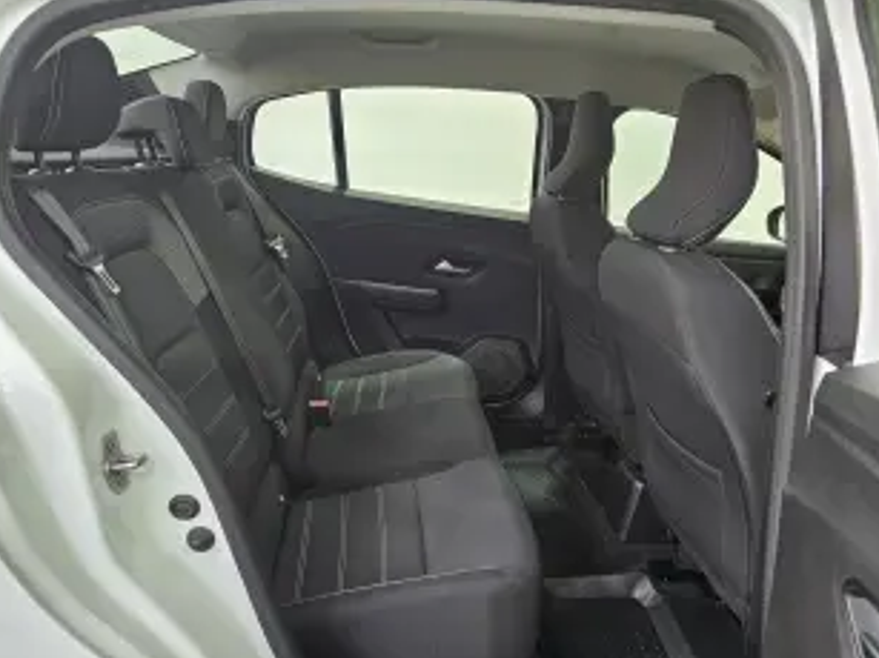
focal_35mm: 27
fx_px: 685
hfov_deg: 65.3
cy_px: 378
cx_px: 441
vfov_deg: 51.1
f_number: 1.7
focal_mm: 6.3
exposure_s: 1/142
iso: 320
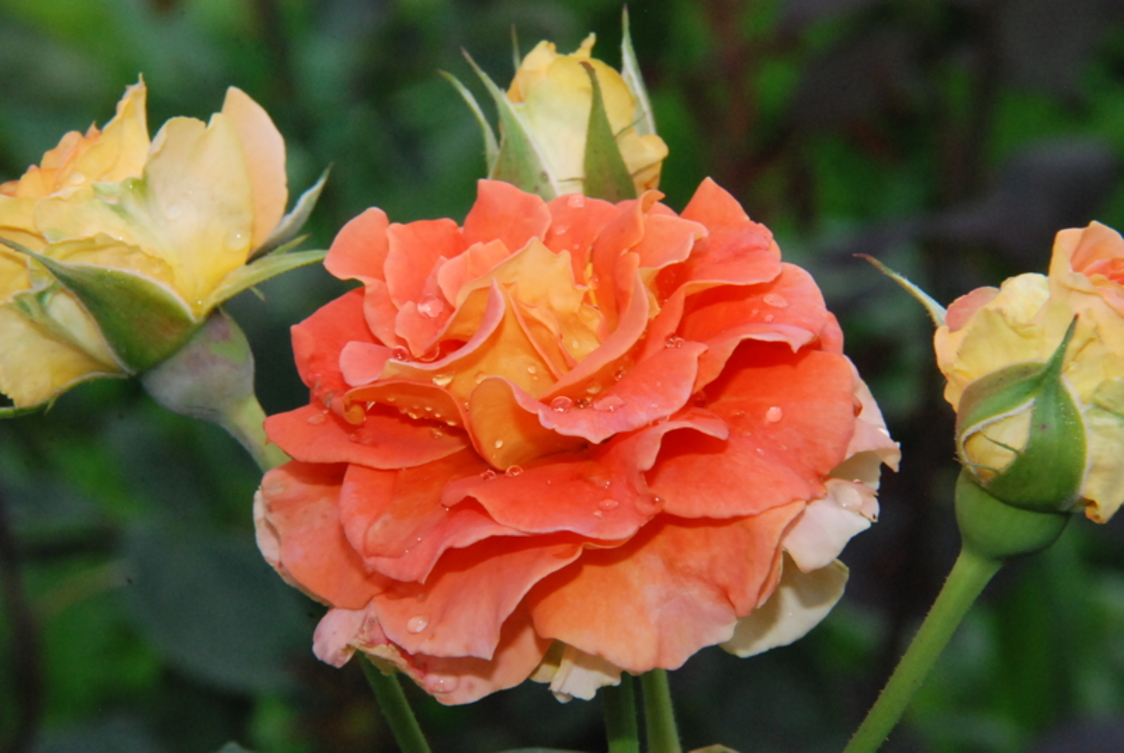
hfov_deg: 4.6
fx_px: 14071
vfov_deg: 3.1
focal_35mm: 450
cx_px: 562
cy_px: 376
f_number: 25
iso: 1600
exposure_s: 1/200
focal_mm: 300
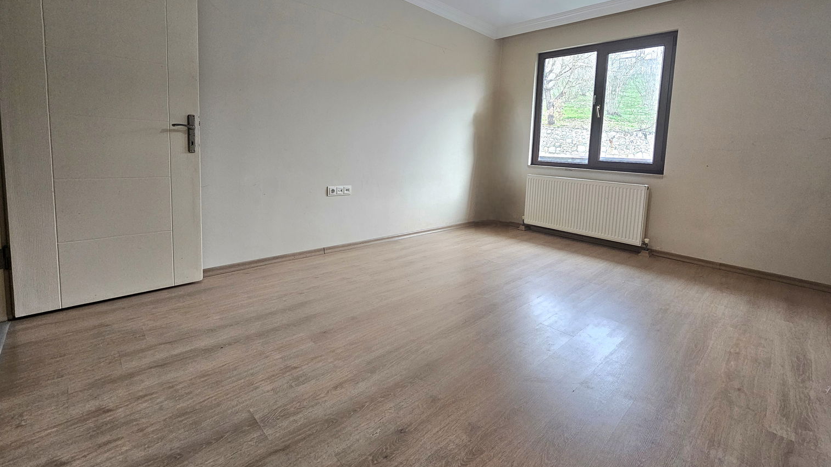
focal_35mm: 15
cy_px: 192
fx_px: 331
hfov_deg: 102.9
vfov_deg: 70.0
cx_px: 439
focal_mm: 2.2
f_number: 2.2
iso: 125
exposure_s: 1/50.3
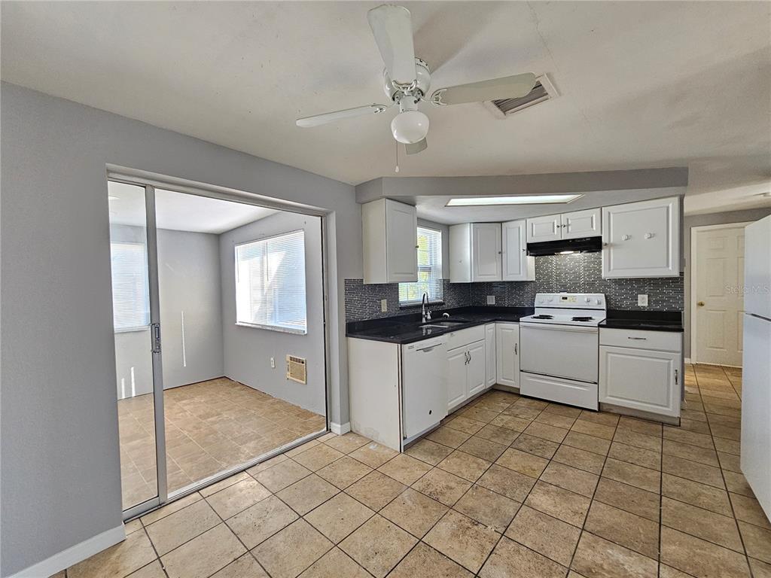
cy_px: 289
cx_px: 386
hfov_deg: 106.2
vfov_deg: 89.9
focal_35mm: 13
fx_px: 290
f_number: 2.2
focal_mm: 2.2
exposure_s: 1/77.4
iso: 250
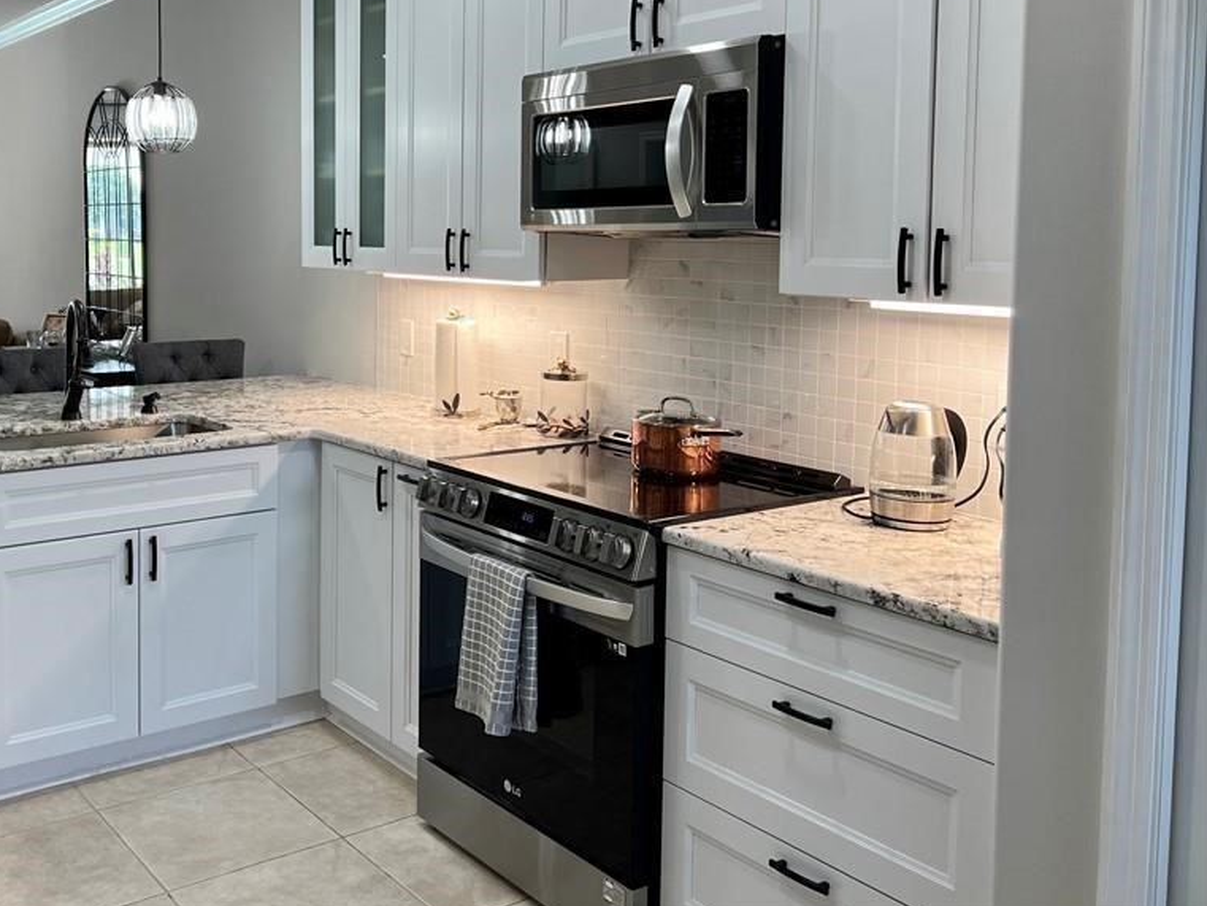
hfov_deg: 51.6
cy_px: 305
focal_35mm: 35
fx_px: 1221
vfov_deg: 40.2
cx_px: 398
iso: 50
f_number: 1.5
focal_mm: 5.7
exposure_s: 1/111
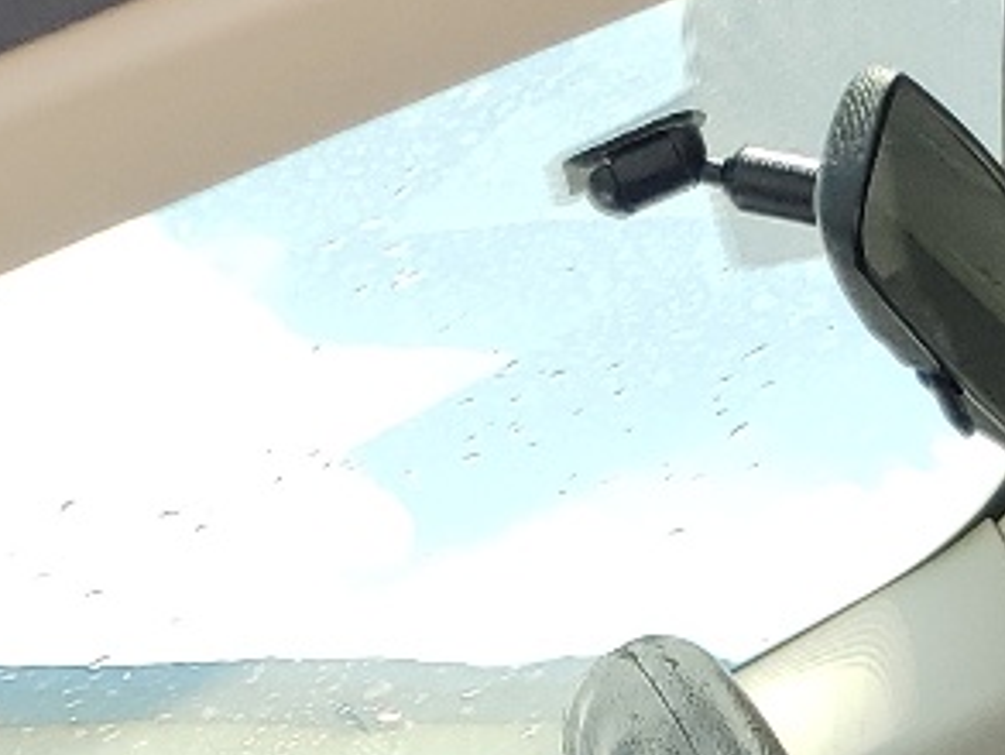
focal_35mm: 142
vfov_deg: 9.1
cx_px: 1520
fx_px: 4124
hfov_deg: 13.1
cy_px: 1980
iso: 50
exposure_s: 1/588
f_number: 1.5
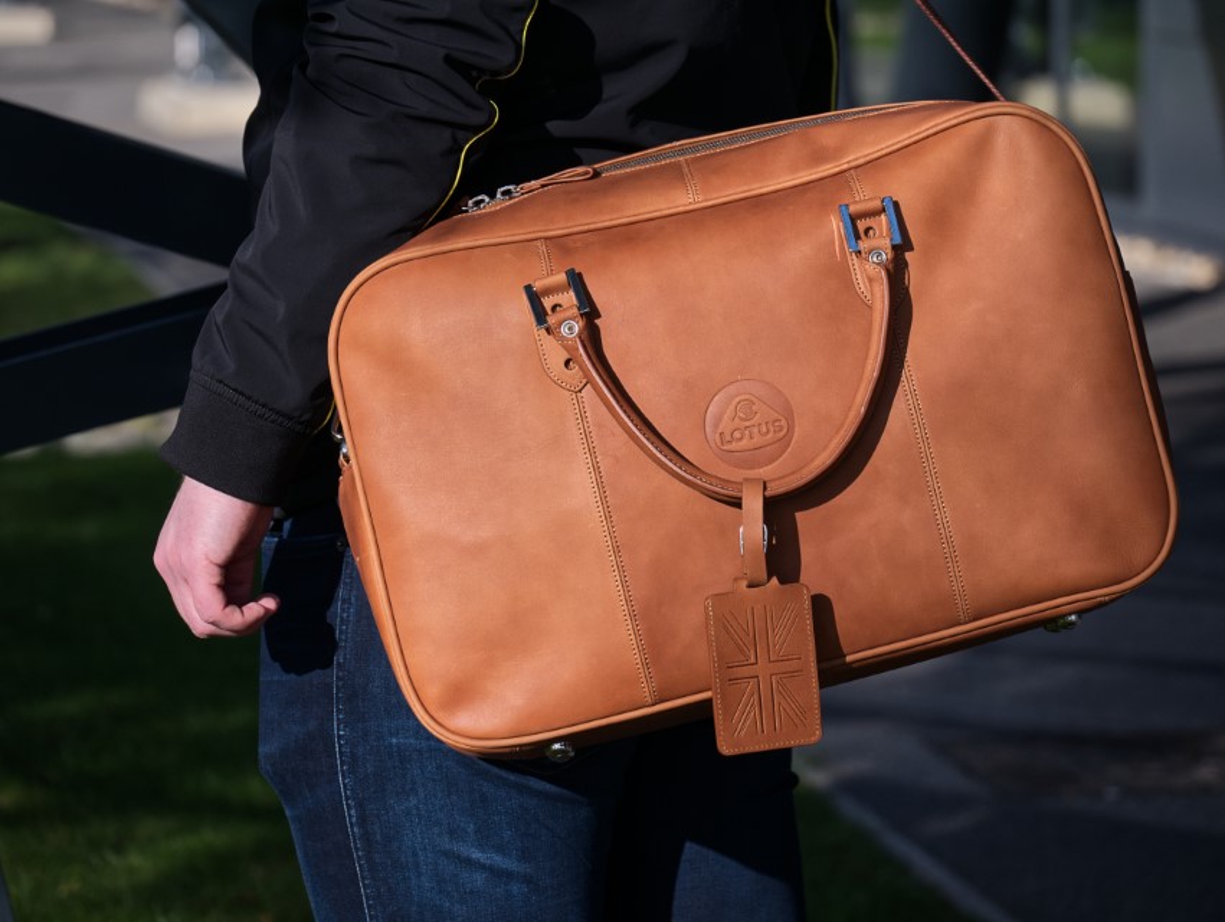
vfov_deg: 8.4
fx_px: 6305
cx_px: 612
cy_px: 461
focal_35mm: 178
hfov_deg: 11.1
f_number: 4.5
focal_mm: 89
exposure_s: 1/1000
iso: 200
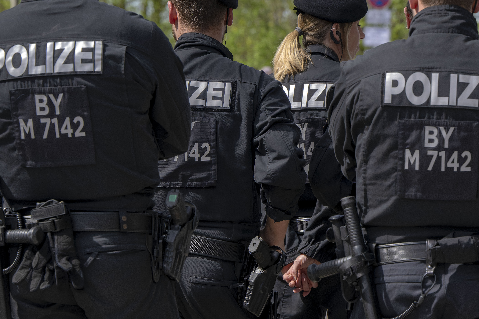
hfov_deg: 9.4
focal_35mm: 220
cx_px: 258
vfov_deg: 6.2
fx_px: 2927
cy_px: 102
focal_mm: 130
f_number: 7.1
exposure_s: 1/5000
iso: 4000
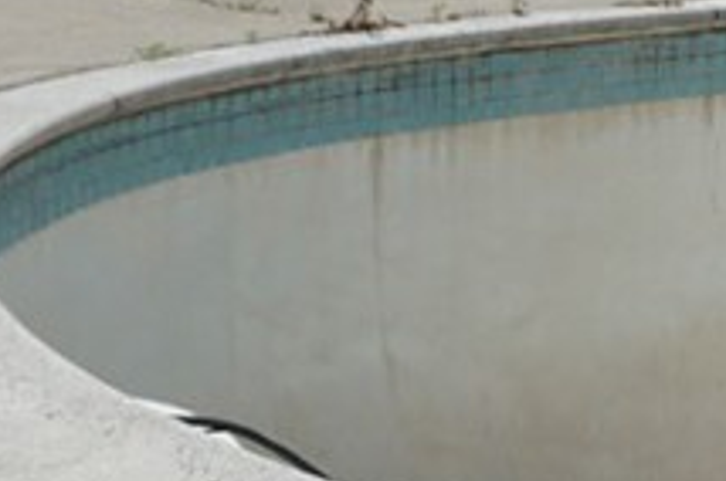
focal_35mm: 165
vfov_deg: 8.3
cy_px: 412
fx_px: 3330
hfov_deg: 11.3
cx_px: 1445
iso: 100
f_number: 9
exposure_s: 1/400
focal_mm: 23
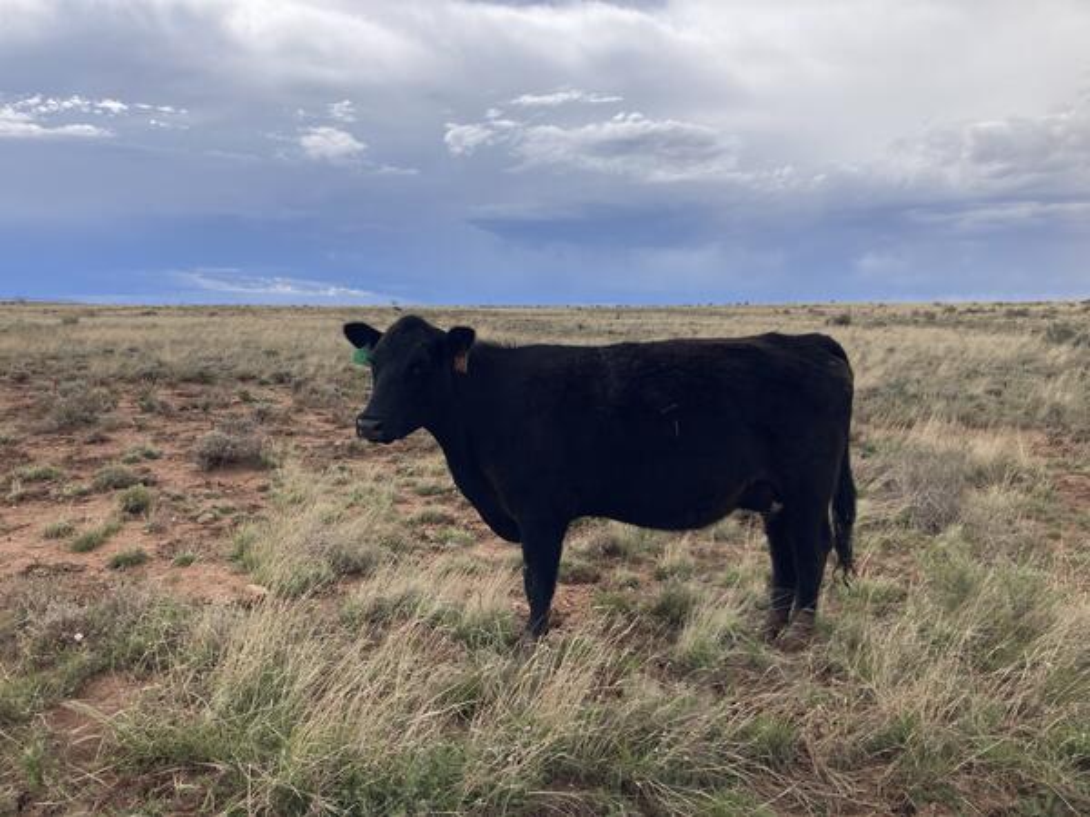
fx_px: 882
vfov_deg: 49.7
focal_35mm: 28
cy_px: 408
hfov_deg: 63.4
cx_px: 545
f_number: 1.8
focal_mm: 3.99
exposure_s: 1/1845
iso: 20
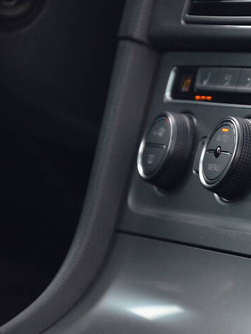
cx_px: 247
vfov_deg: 7.9
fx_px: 2434
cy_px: 183
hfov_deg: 5.9
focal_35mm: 252
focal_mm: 105
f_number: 5.6
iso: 1600
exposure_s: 1/25
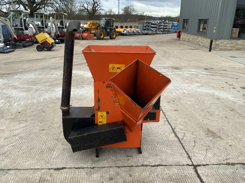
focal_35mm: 29
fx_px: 205
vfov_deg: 48.2
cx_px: 122
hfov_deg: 61.7
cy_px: 92
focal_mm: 3
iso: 16
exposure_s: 1/154
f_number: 1.8
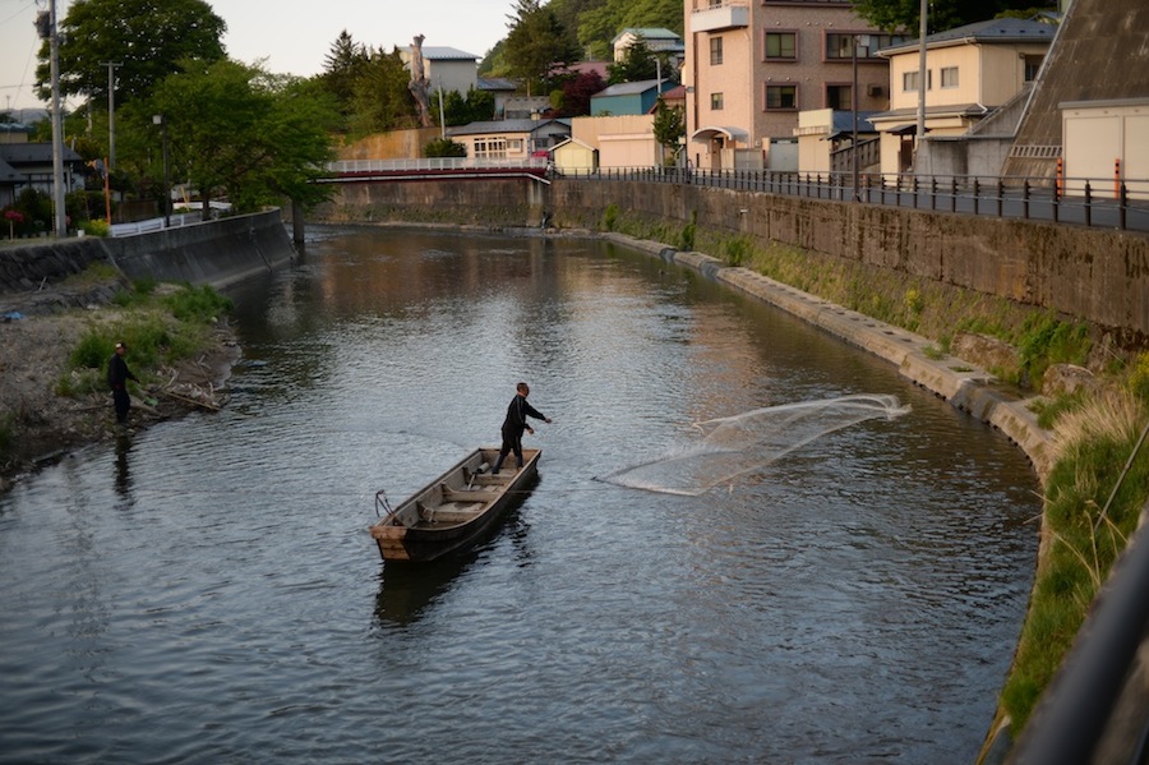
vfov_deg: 27.0
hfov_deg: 39.6
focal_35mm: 50
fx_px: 1595
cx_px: 574
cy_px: 382
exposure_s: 1/800
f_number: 2
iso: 100
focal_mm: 50
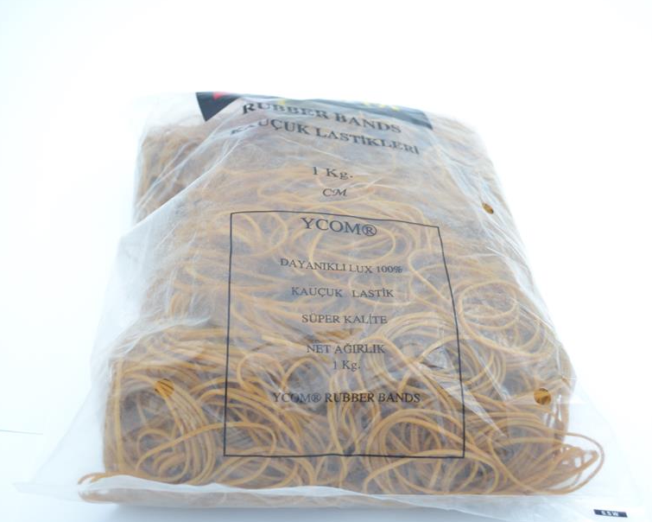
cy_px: 268
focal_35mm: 41
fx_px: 791
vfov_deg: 36.5
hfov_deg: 44.8
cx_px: 330
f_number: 4
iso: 100
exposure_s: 1/60
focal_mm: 22
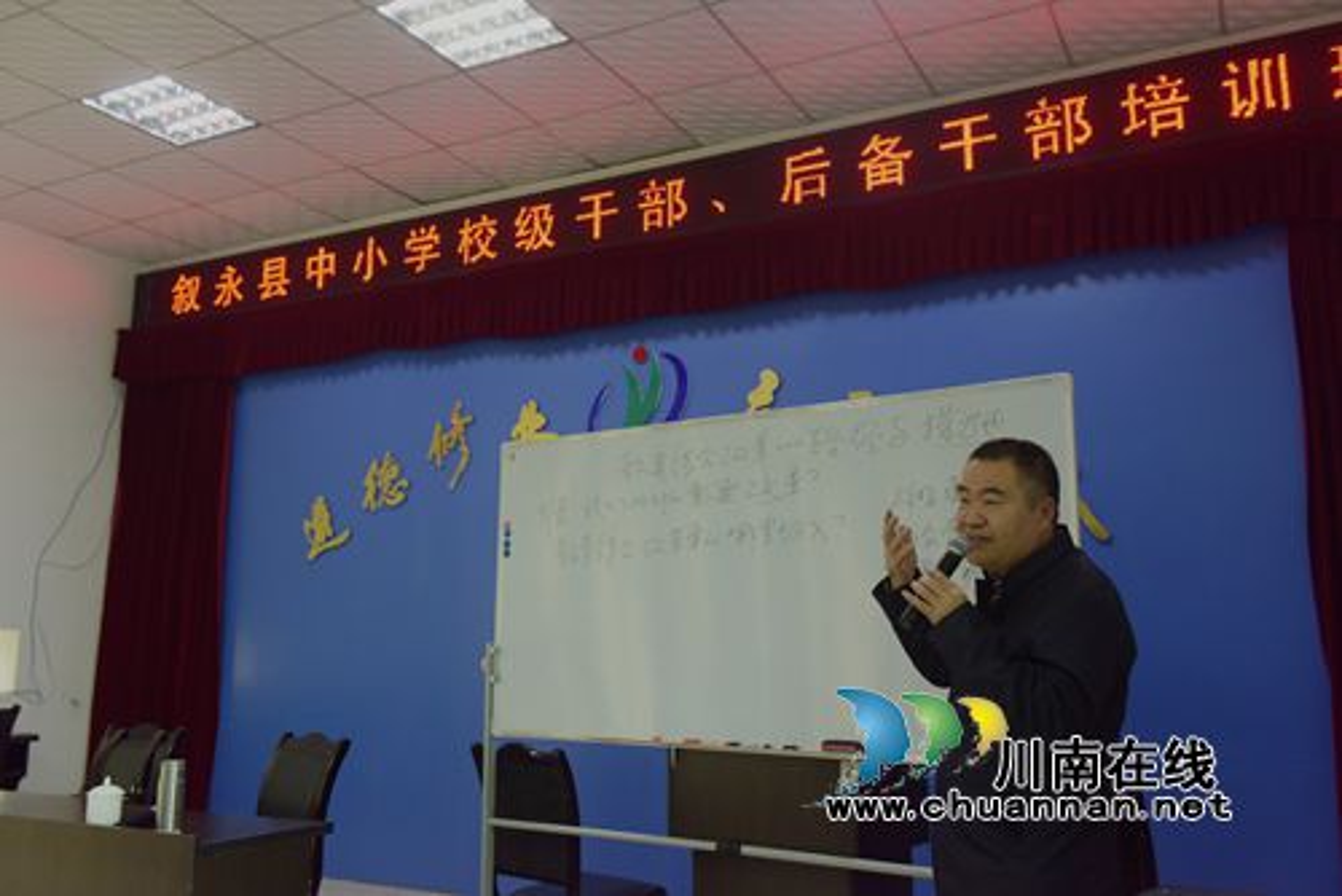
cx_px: 671
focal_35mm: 32
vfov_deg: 41.2
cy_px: 448
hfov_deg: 58.7
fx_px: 1194
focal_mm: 32
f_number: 5
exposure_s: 1/100
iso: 1250
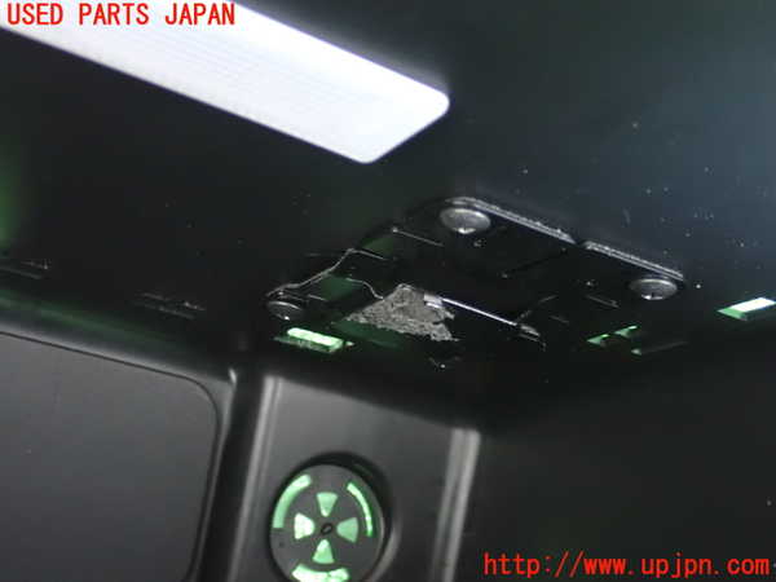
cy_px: 291
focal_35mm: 50
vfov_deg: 29.1
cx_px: 388
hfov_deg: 38.2
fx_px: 1121
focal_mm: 9.01
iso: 1600
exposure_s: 1/10
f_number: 3.2
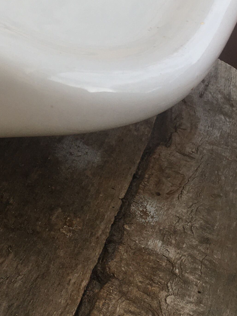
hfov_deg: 16.8
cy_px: 17
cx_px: -31
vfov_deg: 22.3
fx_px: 776
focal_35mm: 85
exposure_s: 1/668
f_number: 2.2
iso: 25
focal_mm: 4.15
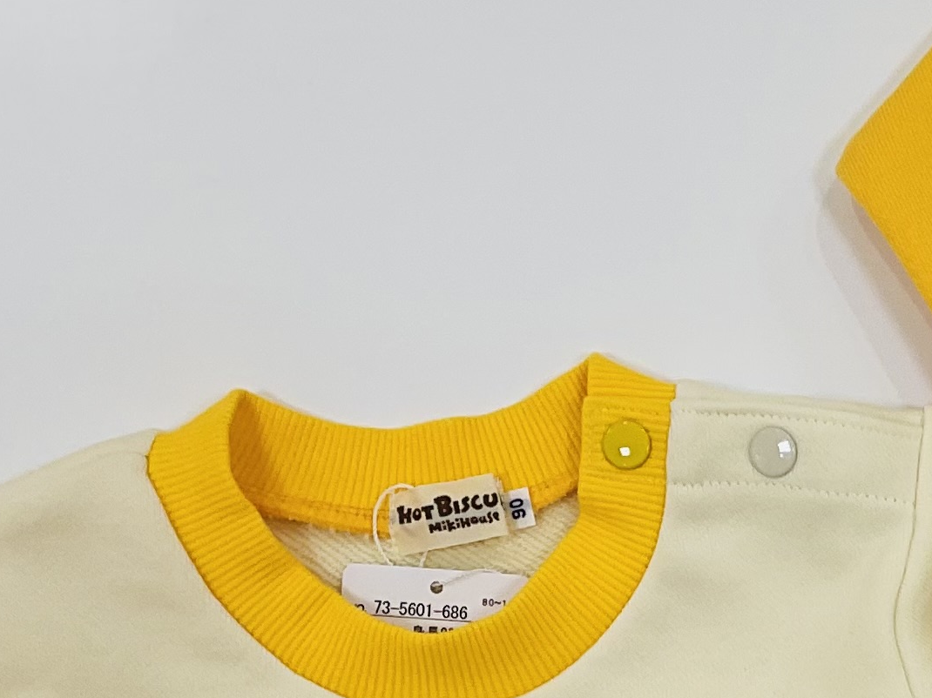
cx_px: 1059
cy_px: 972
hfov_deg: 17.4
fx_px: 2934
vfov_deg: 13.0
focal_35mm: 109
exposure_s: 1/100
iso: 20
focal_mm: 3
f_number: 1.8
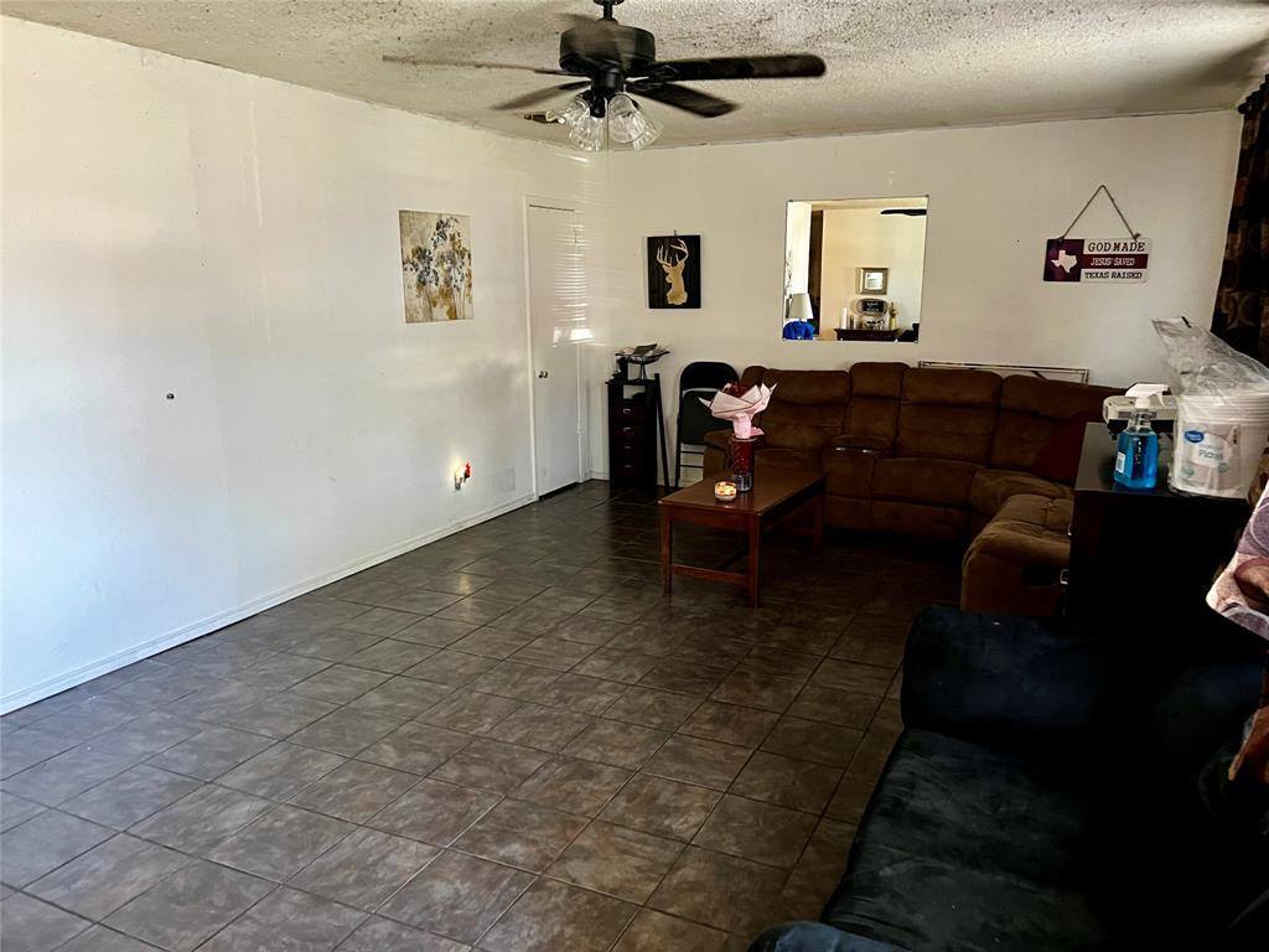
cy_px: 476
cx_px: 634
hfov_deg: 67.3
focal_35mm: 26
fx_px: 953
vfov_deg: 53.1
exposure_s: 1/53
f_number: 1.5
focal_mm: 5.7
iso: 500
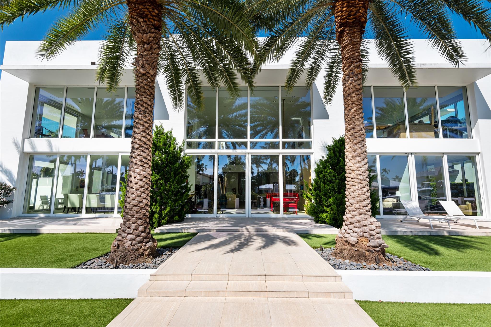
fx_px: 218
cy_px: 164
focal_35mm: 16
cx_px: 246
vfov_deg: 73.8
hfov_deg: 96.7
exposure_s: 1/320
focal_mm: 16
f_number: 8
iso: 250
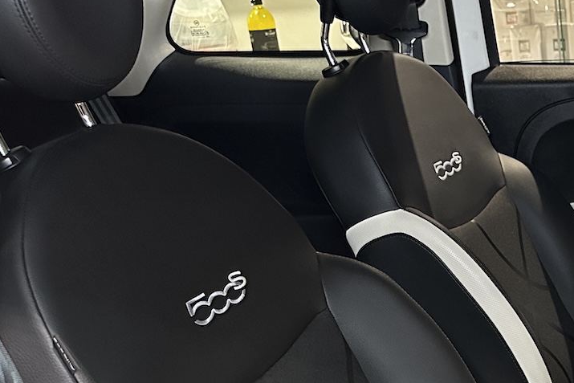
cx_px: 615
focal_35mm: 67
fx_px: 1068
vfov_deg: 19.8
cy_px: 365
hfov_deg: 27.7
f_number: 1.78
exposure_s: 1/35
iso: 640
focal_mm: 6.86
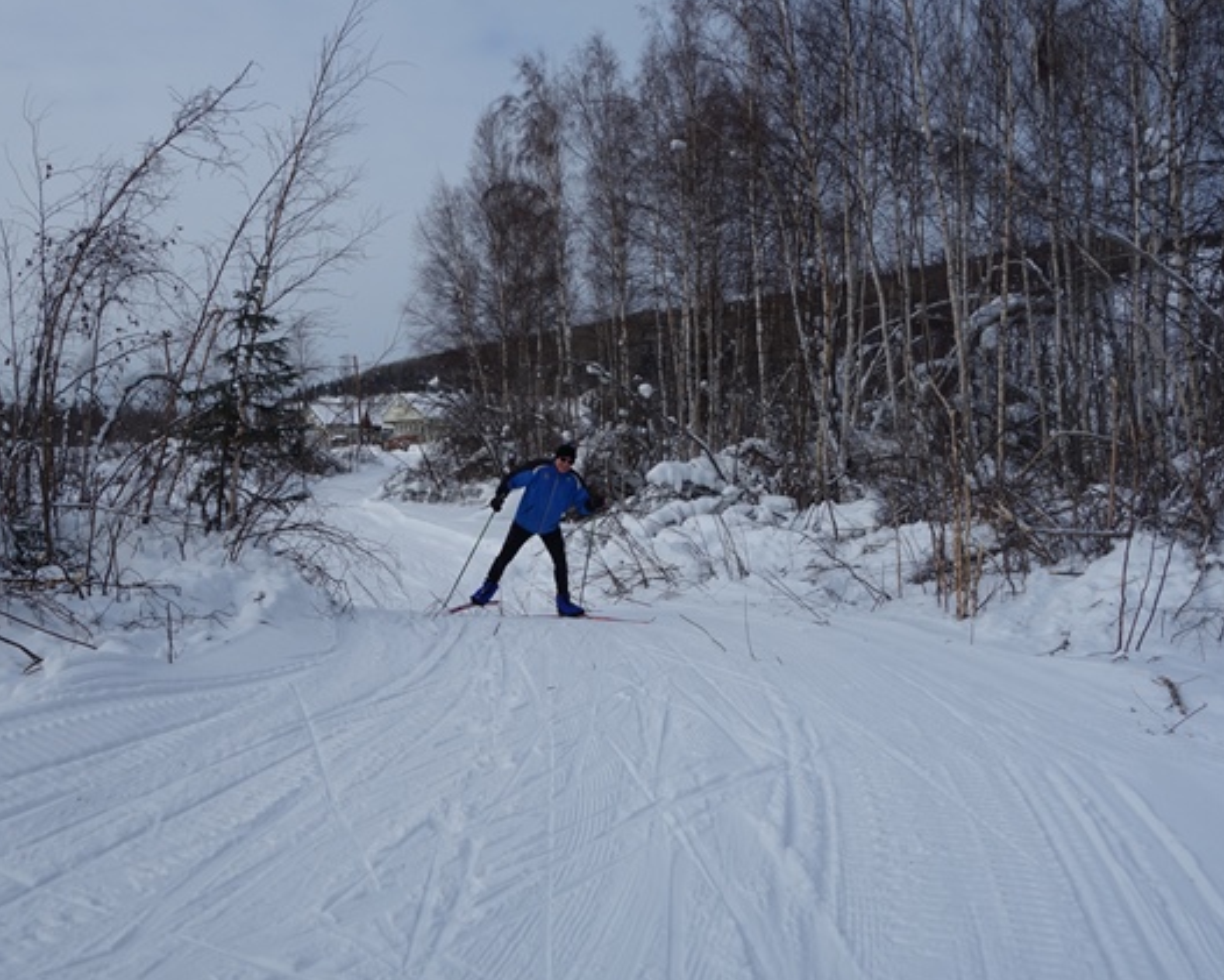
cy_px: 490
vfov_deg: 45.8
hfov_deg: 55.3
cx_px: 500
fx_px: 1159
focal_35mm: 32
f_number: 5.6
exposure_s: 1/800
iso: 125
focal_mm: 10.4
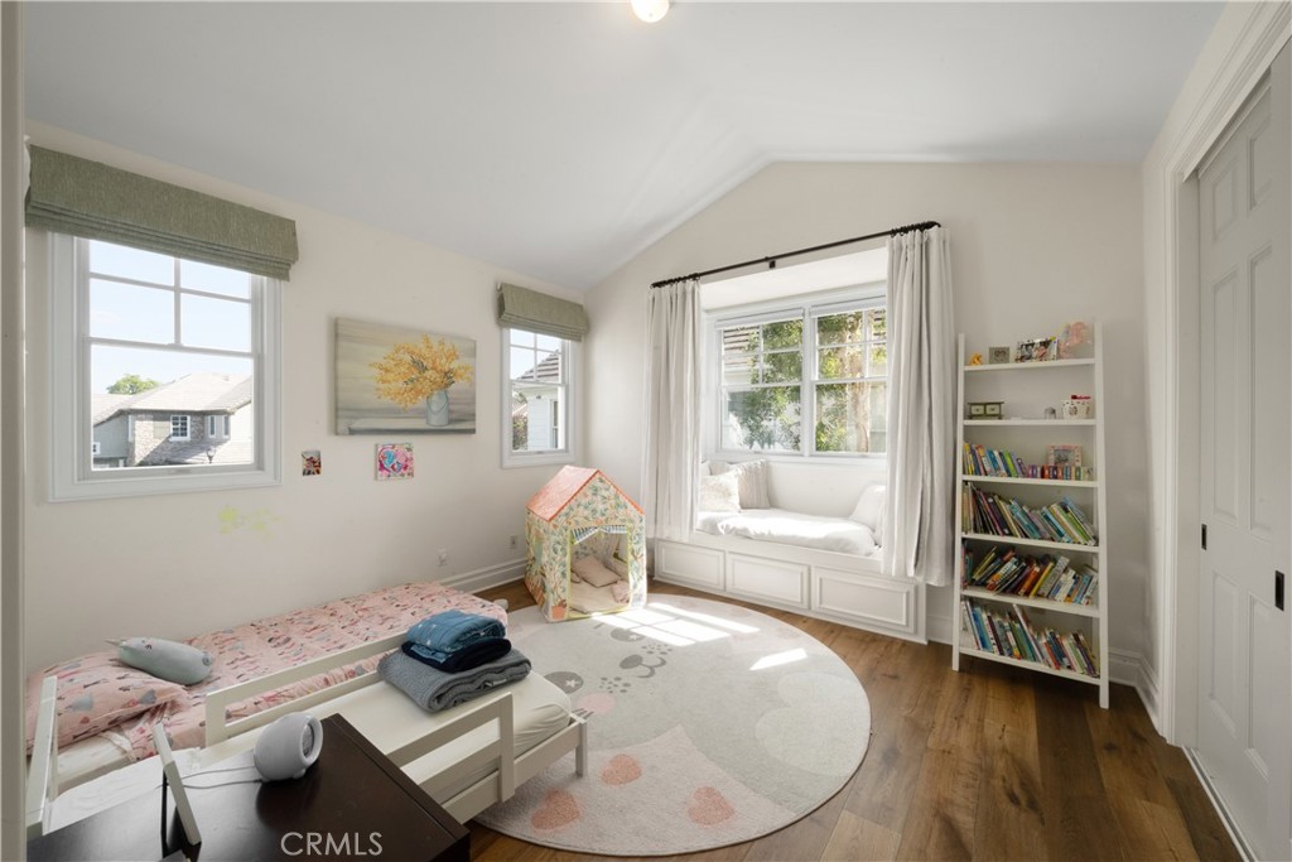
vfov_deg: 85.4
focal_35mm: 13
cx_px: 646
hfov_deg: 108.3
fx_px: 467
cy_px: 431
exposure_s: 1/8
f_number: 22
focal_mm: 13
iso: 640
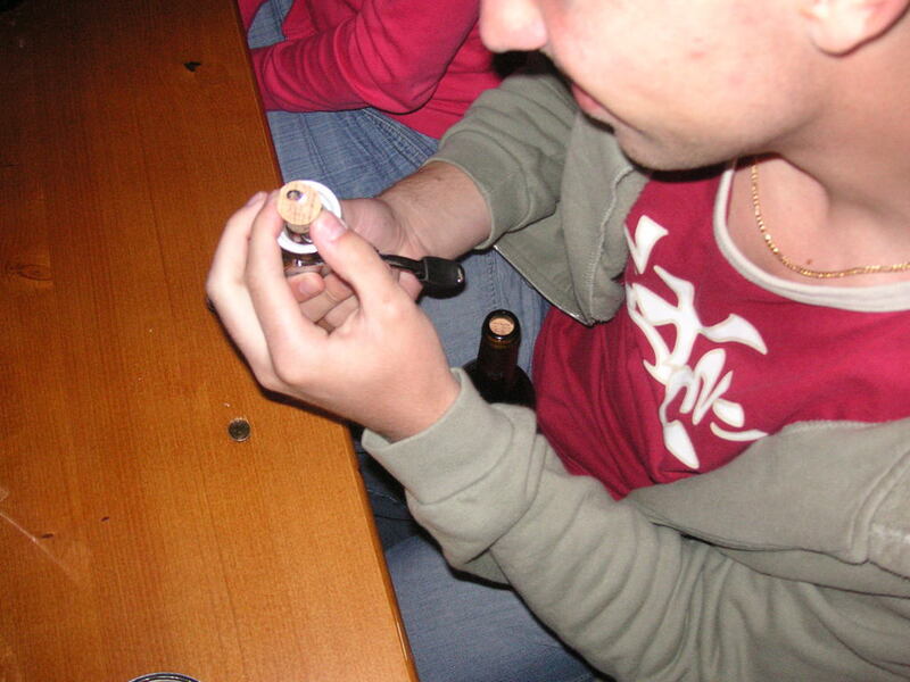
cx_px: 455
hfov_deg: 50.1
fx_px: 973
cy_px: 341
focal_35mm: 37
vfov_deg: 38.7
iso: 160
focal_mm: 6.1
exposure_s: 1/45
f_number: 2.8
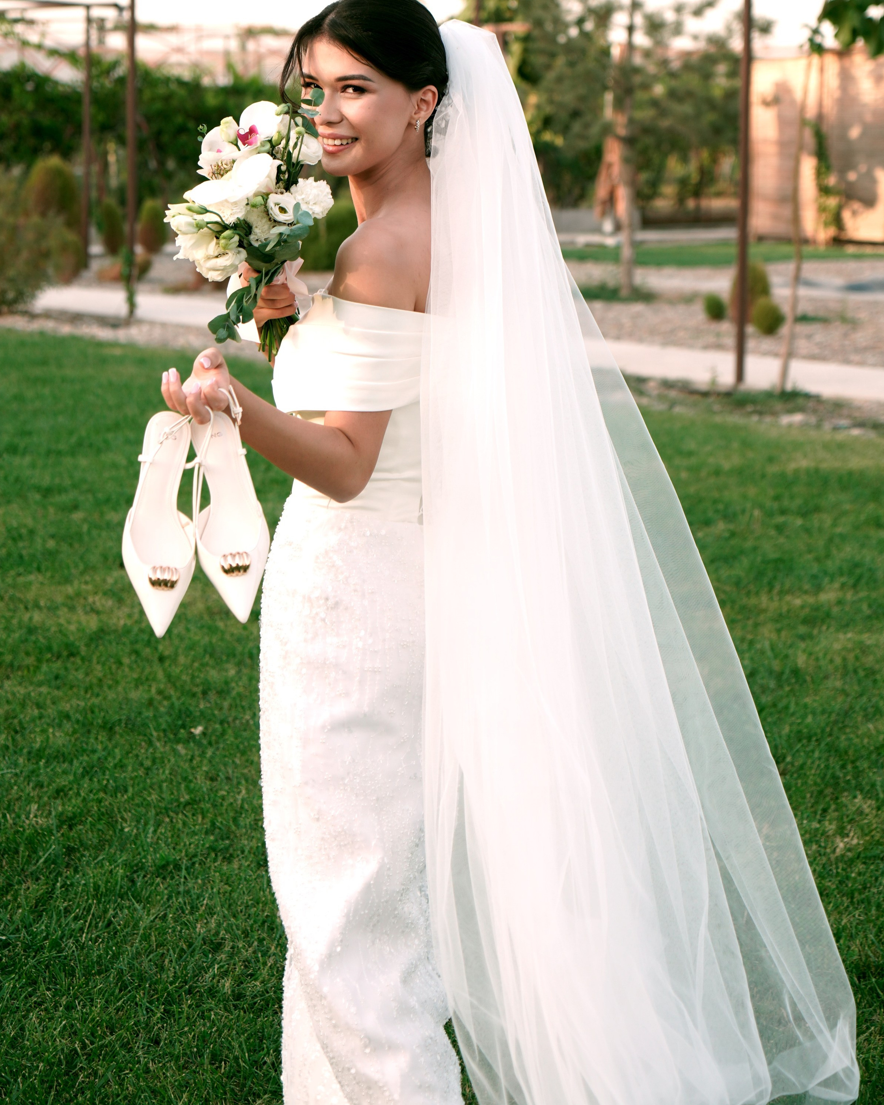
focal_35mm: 72
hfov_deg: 21.3
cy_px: 349
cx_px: 429
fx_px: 2354
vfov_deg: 26.2
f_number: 4
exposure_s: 1/400
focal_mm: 56
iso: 200
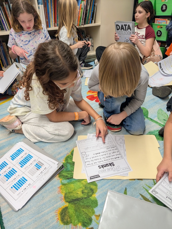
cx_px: 86
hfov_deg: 56.9
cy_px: 114
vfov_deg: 71.5
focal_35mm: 24
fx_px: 159
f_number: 1.68
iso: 333
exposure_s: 1/120
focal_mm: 6.9
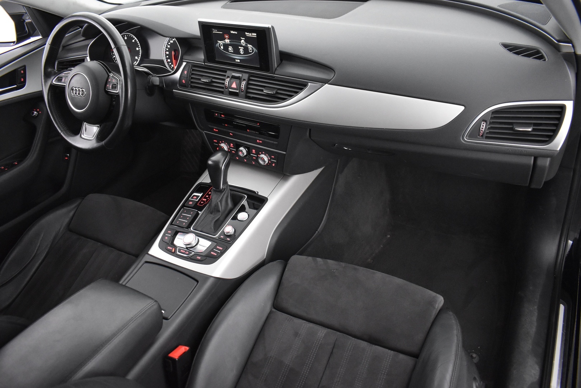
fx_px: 436
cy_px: 194
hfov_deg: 67.4
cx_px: 290
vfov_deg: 47.9
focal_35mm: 27
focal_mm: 18
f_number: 3.5
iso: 3200
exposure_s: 1/25
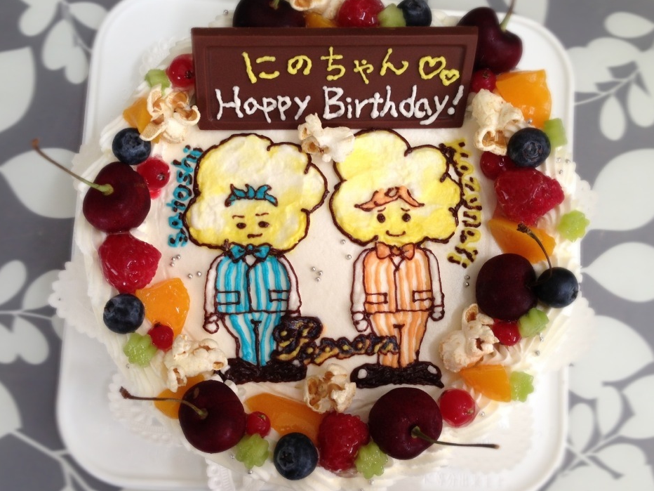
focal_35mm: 34
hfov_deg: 54.0
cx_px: 324
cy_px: 239
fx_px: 642
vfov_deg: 41.8
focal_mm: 4.13
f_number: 2.4
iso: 64
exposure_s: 1/20
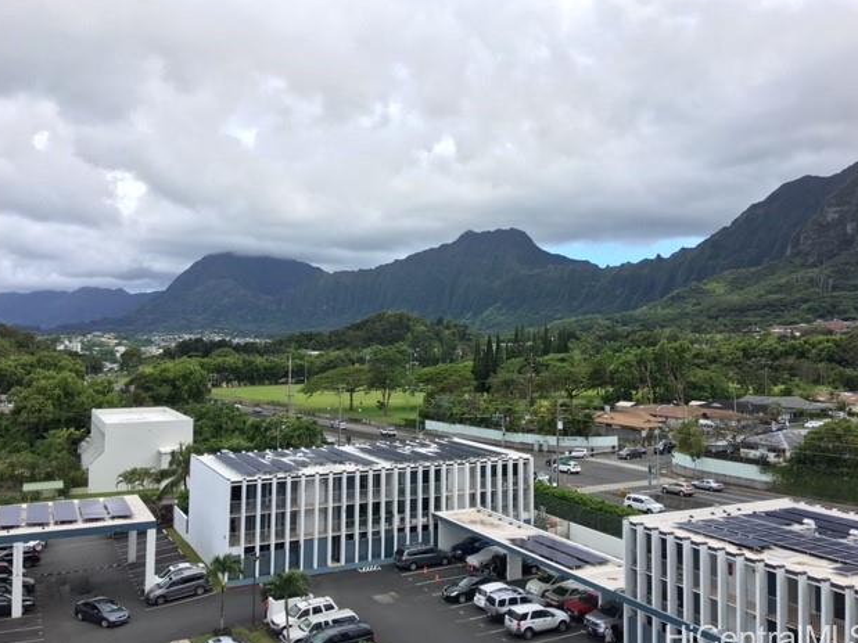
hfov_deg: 60.0
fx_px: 743
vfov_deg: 46.8
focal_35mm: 30
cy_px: 319
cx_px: 426
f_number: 2.2
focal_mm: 4.15
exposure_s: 1/569
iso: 25
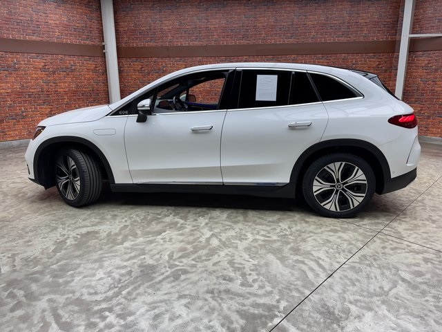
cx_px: 221
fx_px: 306
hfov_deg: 71.6
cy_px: 166
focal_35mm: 24
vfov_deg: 56.8
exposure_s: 1/209
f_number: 1.78
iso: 64
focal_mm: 6.76
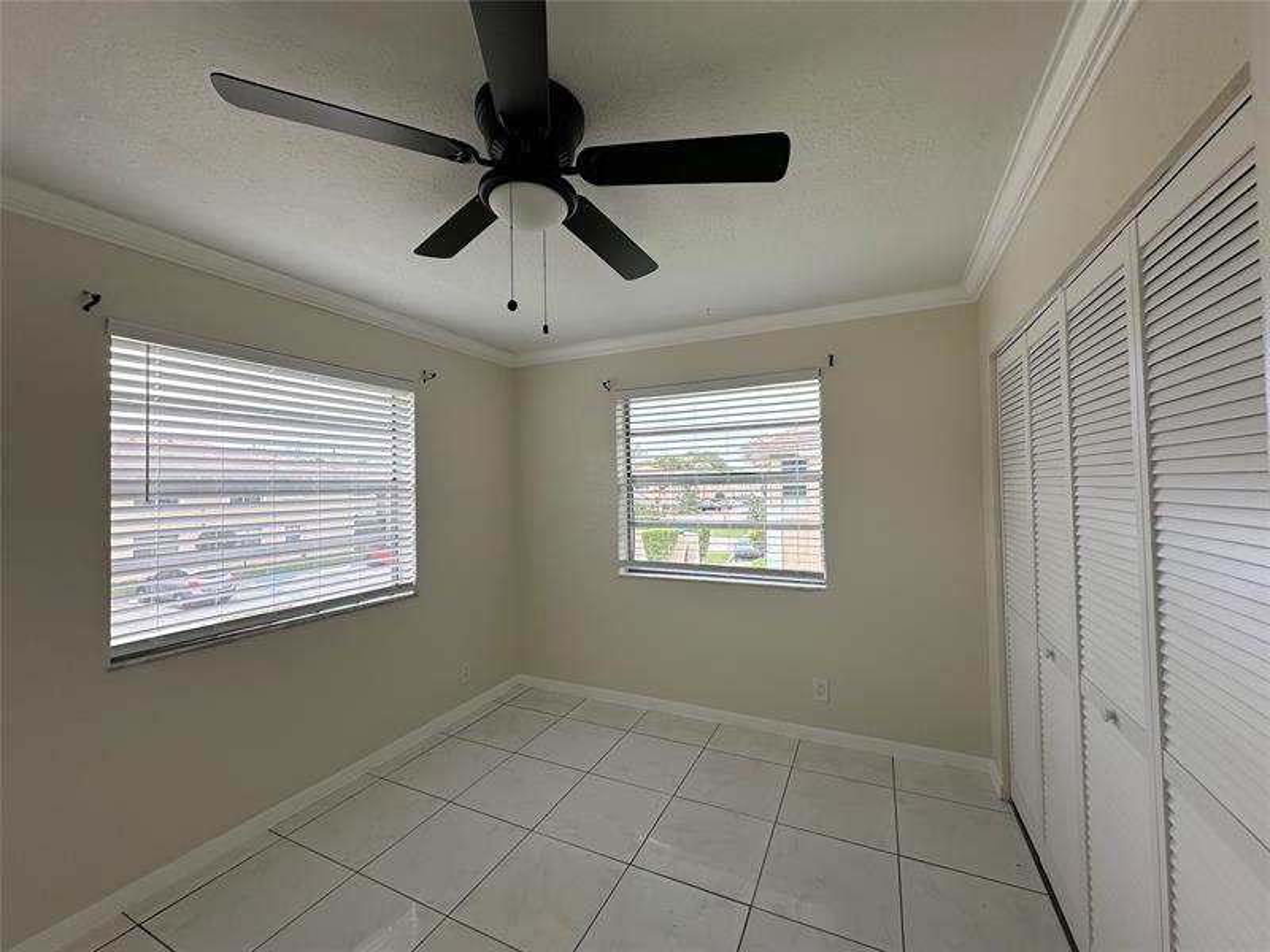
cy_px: 476
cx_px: 635
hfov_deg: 102.1
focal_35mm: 14
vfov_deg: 85.7
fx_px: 514
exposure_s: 1/114
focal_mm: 2.22
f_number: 2.2
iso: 40
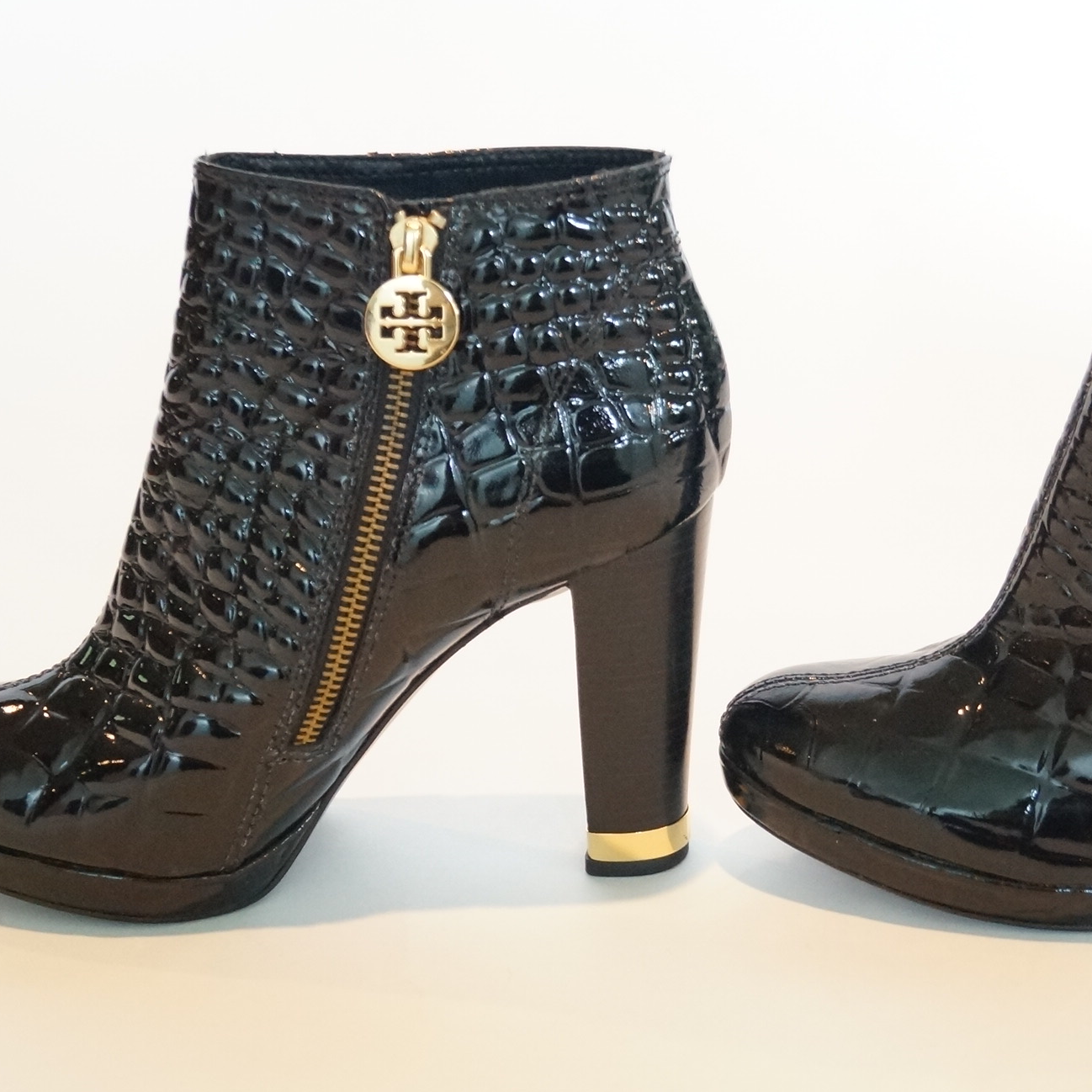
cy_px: 418
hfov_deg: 23.8
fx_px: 2570
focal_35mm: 72
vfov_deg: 23.9
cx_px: 802
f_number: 4.5
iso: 2500
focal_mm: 30
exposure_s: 1/60
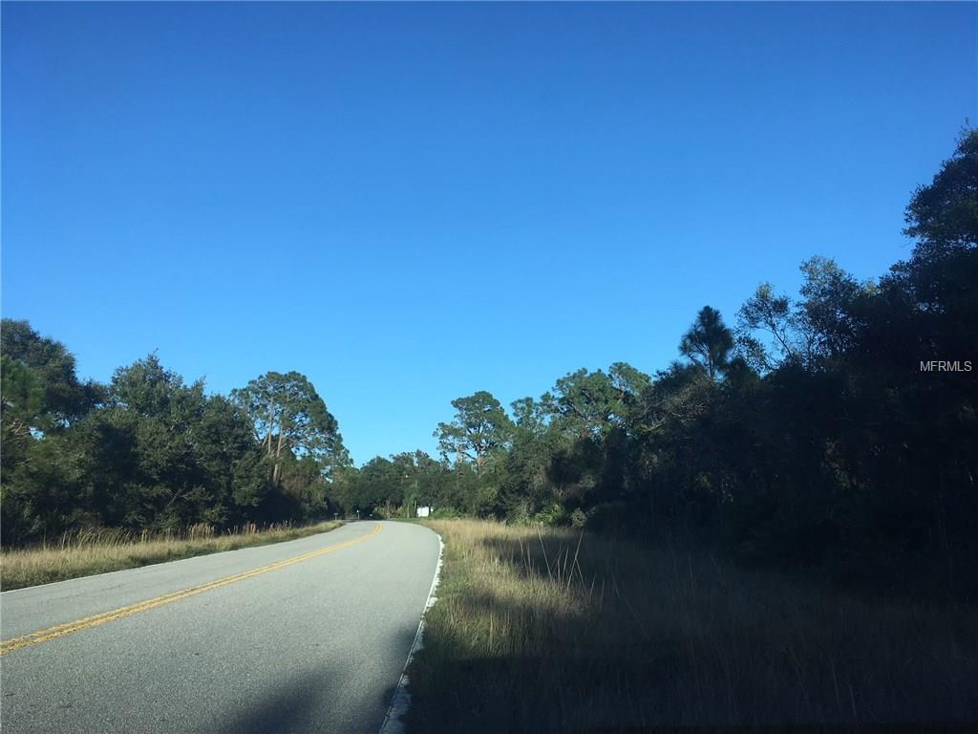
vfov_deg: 48.2
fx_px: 819
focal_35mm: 29
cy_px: 367
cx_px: 489
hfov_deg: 61.7
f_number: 2.2
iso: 25
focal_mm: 4.15
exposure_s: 1/503
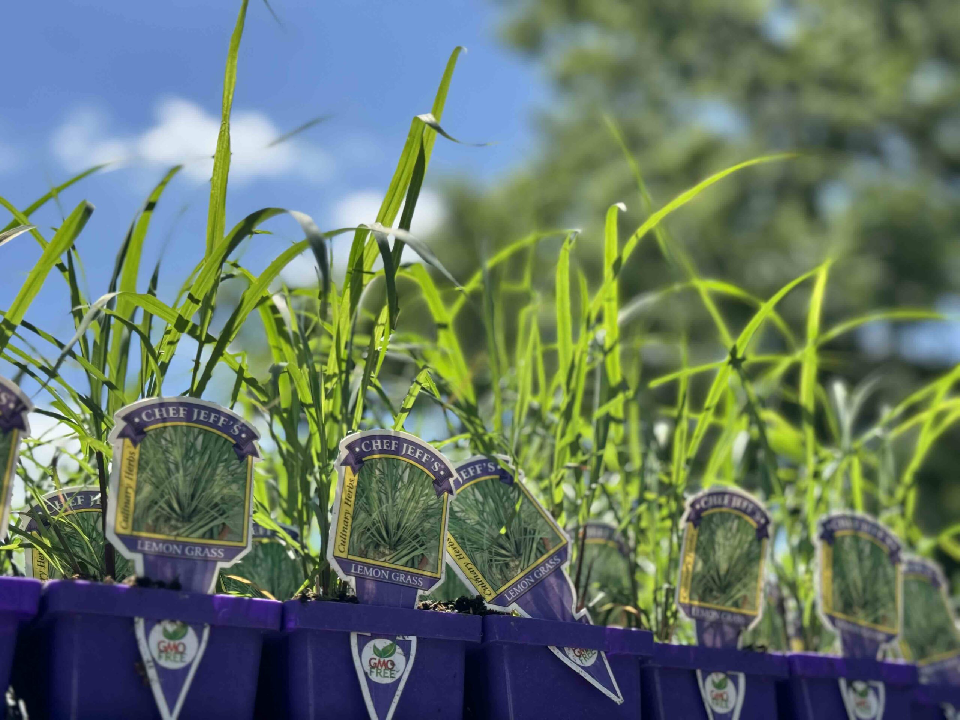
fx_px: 1331
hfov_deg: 39.7
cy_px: 360
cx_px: 480
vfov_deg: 30.3
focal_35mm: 48
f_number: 1.78
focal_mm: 6.76
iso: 64
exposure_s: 1/3817
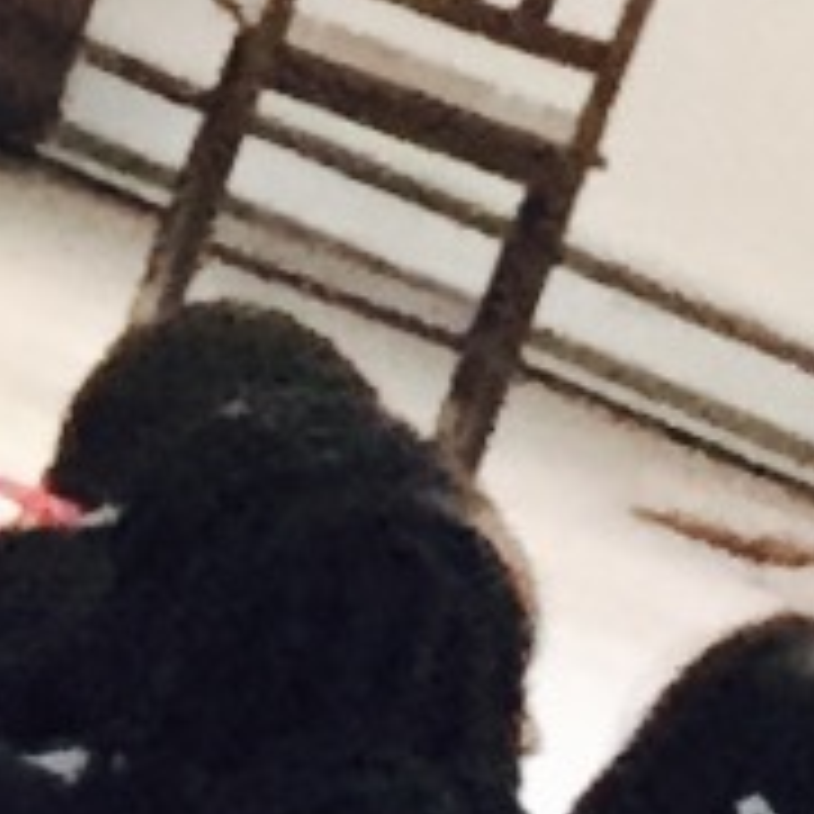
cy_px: -926
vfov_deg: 7.3
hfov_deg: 7.5
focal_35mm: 230
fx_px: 6119
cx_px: -265
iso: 200
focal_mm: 3.3
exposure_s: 1/24
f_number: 2.4
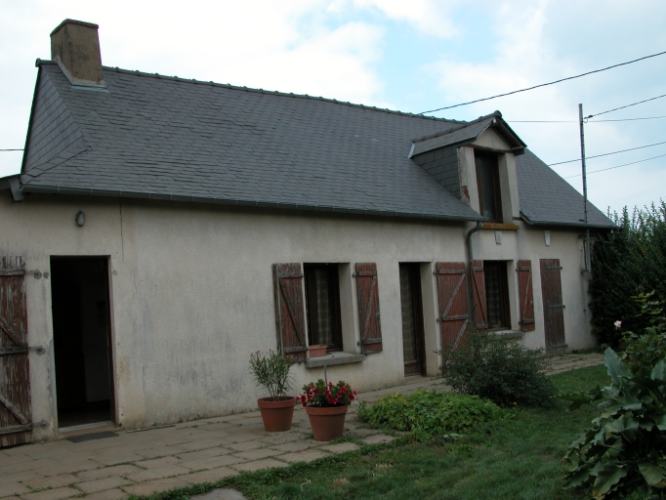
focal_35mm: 35
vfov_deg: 40.7
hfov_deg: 52.6
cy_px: 250
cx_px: 333
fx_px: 674
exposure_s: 1/247
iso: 100
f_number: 5.6
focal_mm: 8.9
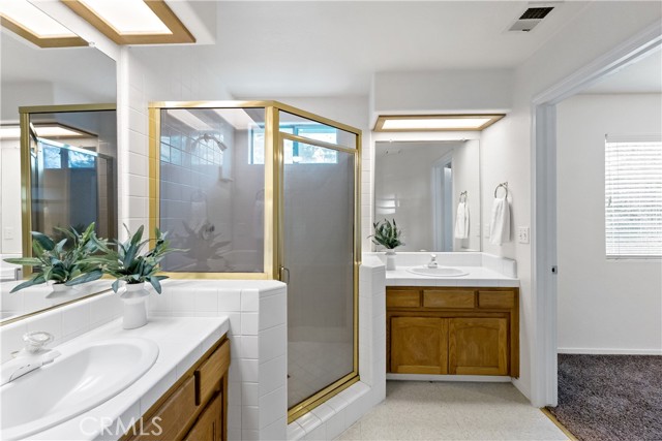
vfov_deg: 81.2
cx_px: 331
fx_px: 257
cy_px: 220
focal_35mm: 14
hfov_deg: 104.2
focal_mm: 14
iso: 1000
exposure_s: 1/160
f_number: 4
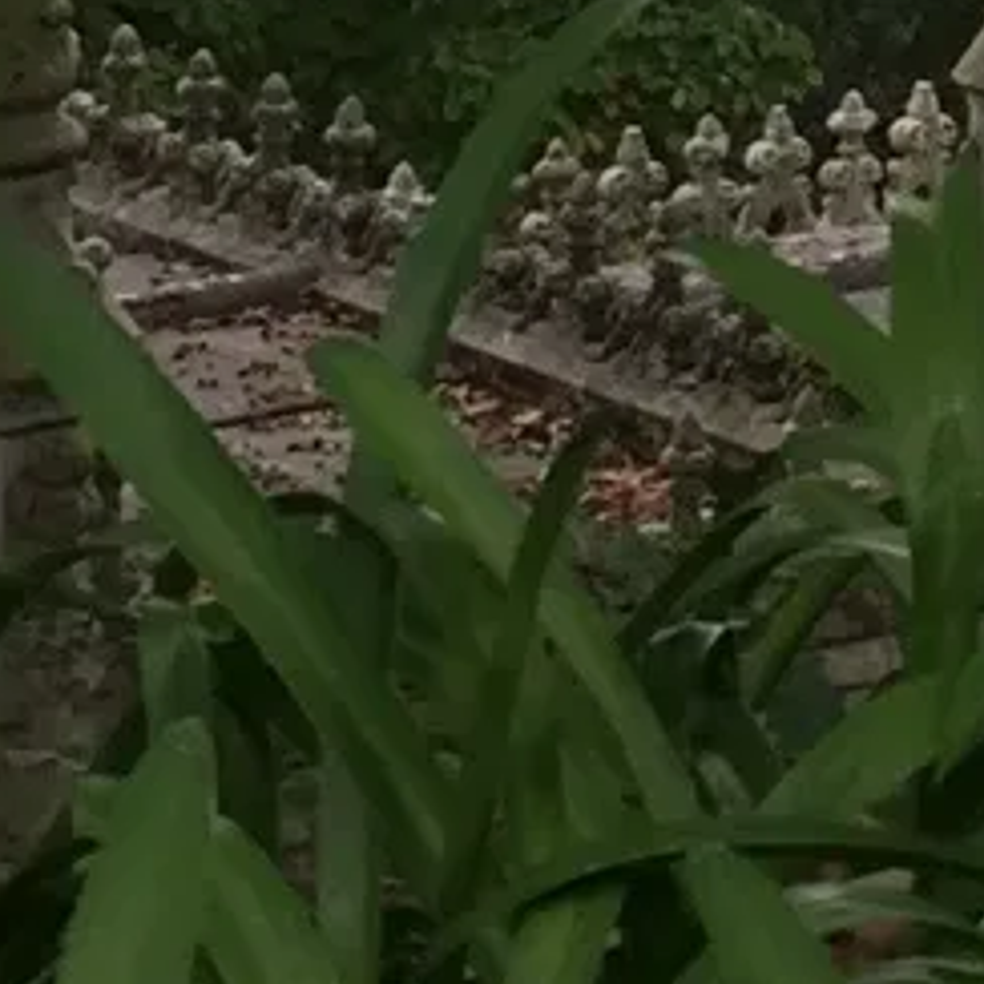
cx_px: 1508
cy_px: -1315
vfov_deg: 7.6
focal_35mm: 215
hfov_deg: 8.0
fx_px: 6915
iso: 32
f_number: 2.2
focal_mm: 4.15
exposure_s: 1/465
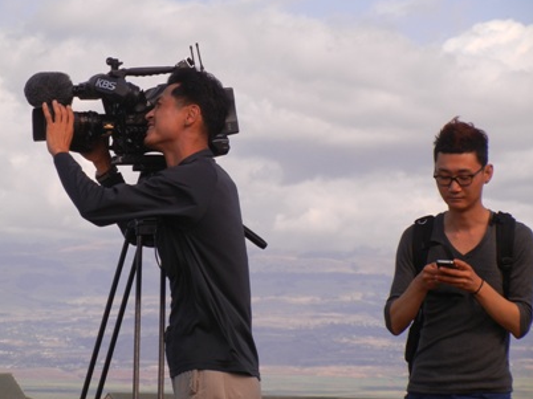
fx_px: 2985
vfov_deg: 7.6
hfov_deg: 10.2
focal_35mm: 194
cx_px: 249
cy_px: 198
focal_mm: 31.4
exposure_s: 1/960
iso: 160
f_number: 4.6
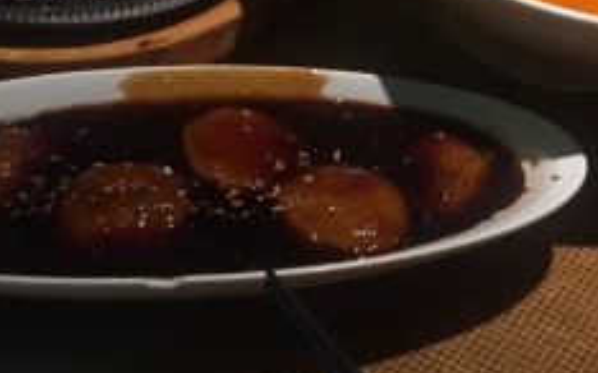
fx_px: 1499
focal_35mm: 92
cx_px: 598
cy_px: 40
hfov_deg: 21.8
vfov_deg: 14.1
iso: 64
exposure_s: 1/30
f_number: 2.2
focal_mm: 4.15
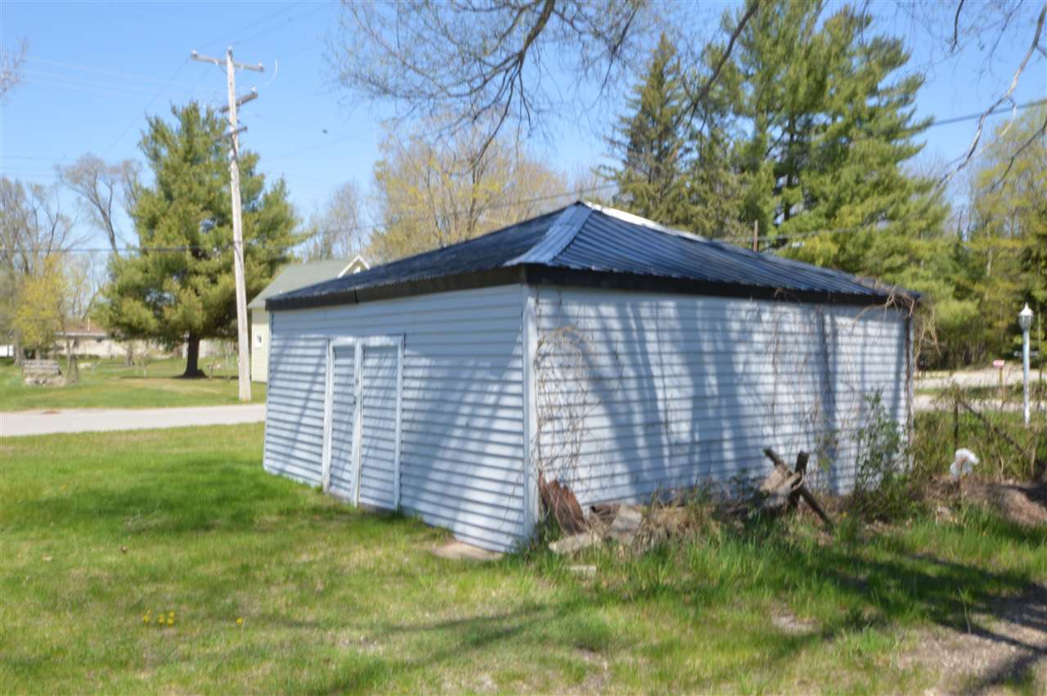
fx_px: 872
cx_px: 524
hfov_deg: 62.0
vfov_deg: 43.5
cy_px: 348
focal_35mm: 30
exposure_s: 1/8
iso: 100
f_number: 32
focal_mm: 20
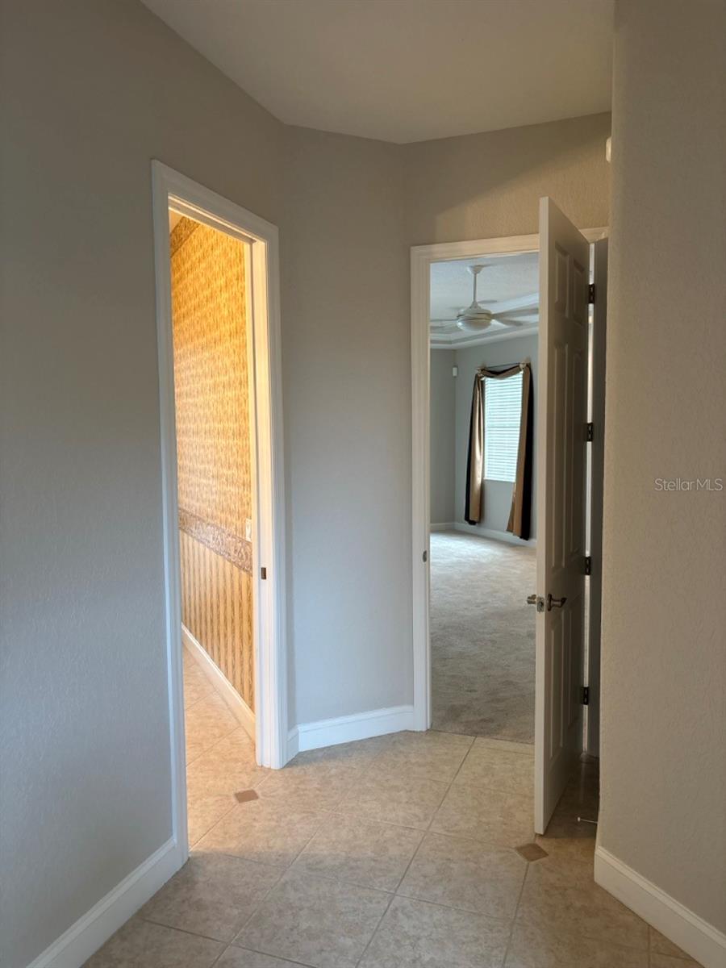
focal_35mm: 26
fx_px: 727
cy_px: 484
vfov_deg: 67.3
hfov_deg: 53.1
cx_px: 363
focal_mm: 5.96
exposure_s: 1/60
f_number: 1.6
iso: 160
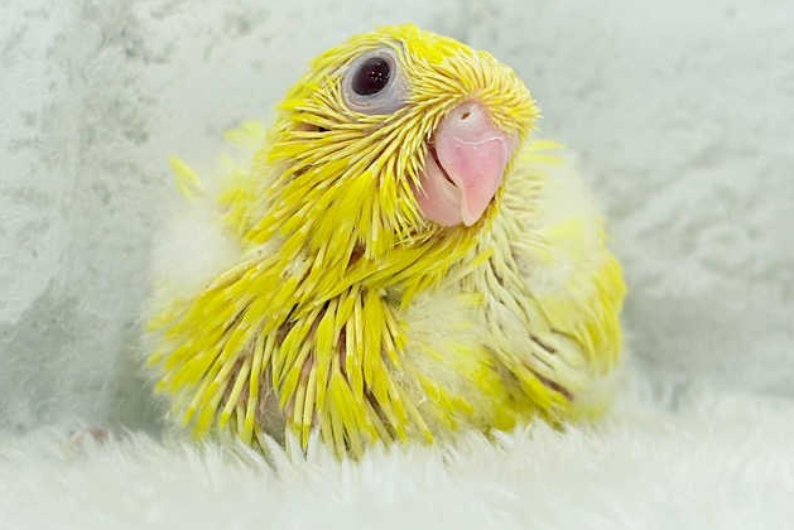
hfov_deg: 36.2
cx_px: 393
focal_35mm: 55
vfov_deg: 24.6
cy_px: 240
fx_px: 1214
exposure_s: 1/100
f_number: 1.6
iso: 80
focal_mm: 5.96
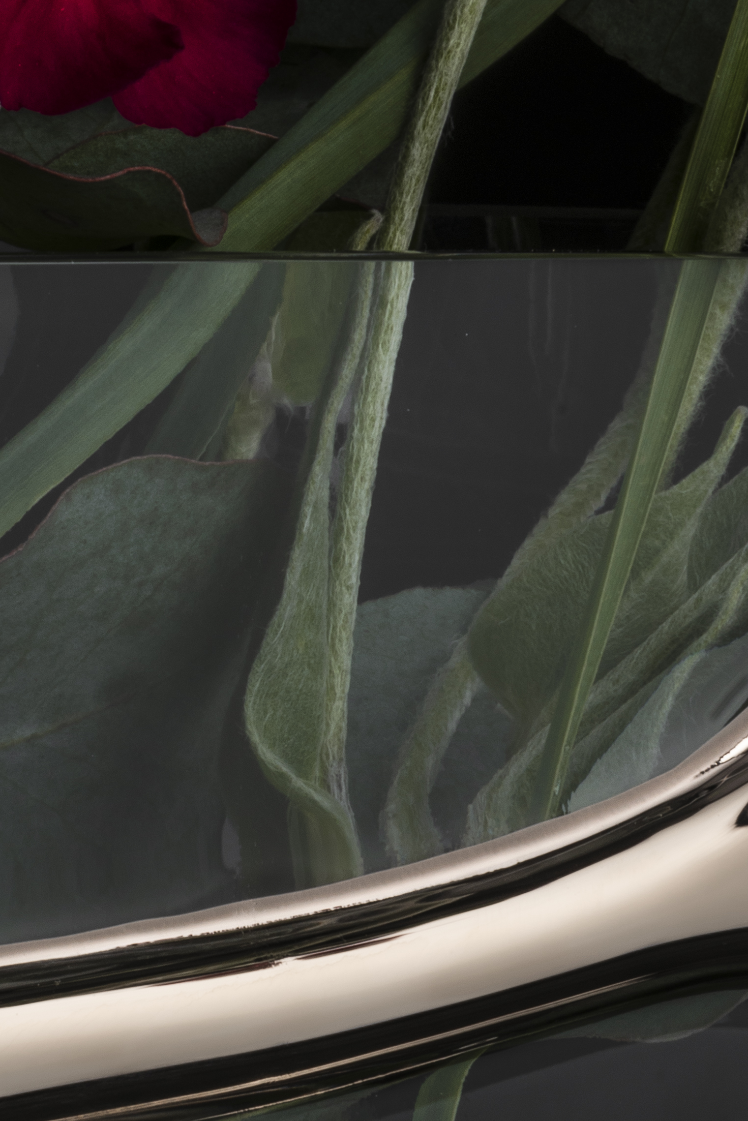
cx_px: 253
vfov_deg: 5.3
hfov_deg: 3.5
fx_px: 12145
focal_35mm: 390
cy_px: 776
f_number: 32
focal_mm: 115
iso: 64
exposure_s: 1/60
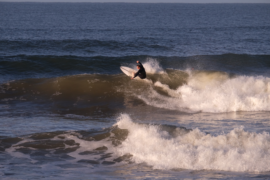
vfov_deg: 4.0
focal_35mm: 345
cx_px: 135
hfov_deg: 6.0
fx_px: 2588
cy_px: 90
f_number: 11
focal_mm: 230
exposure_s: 1/1000
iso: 800
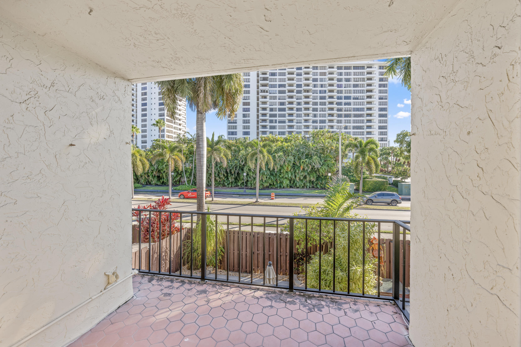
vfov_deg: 81.2
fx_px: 203
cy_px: 174
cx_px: 260
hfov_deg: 104.3
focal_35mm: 14
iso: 125
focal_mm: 14
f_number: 8
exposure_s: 1/125
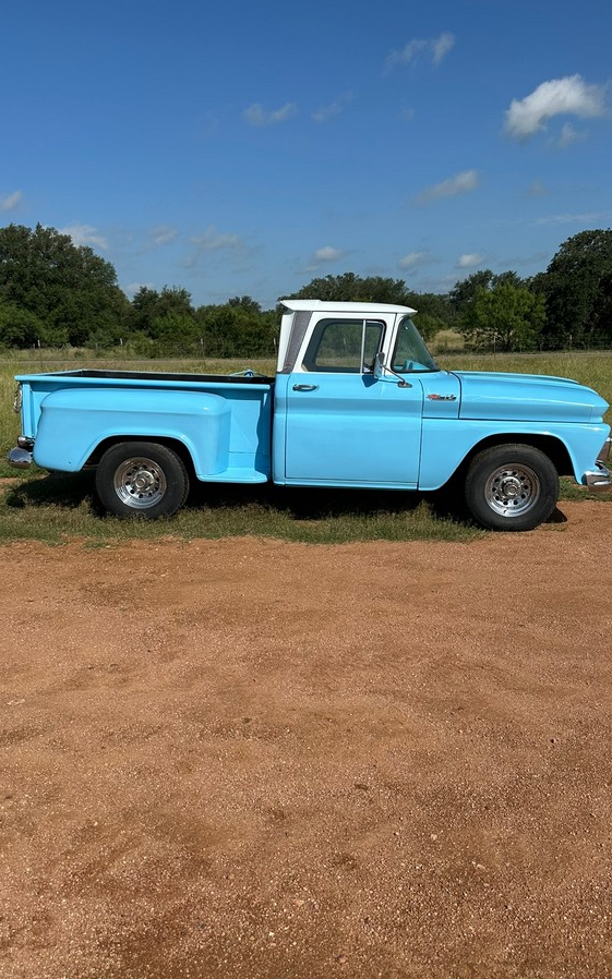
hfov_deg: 43.1
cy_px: 497
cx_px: 325
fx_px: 774
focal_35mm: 29
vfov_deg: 64.6
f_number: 1.78
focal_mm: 6.86
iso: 80
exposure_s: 1/6623
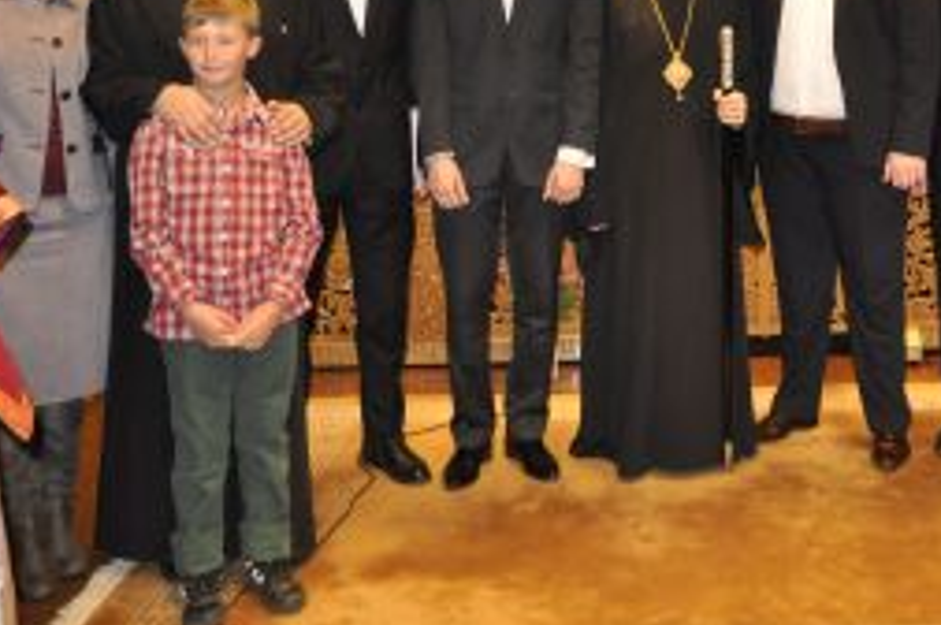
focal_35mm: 48
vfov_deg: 27.2
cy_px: 87
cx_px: 722
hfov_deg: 39.9
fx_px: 1253
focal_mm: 18
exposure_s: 1/60
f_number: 3.8
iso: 800
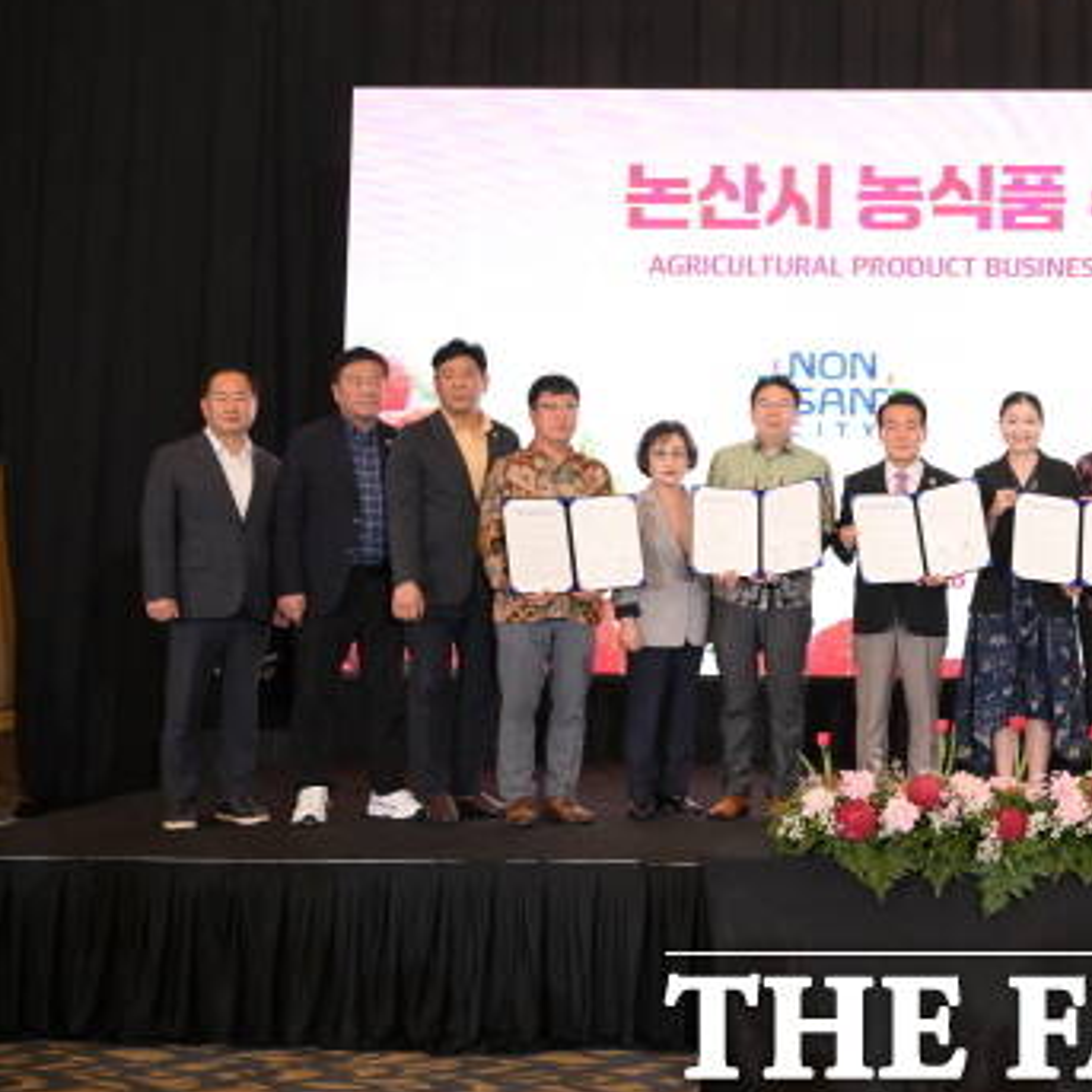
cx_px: 1017
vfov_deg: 31.1
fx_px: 1956
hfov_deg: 29.7
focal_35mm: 55
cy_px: 457
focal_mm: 34.5
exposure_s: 1/200
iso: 2000
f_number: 2.8
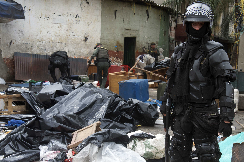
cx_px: 122
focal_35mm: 60
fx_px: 406
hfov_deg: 33.5
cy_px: 81
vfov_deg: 22.5
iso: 500
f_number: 10
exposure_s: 1/250
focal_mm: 40
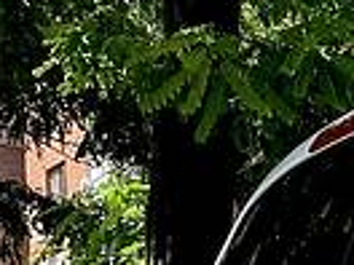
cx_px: 955
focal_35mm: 157
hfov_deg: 10.2
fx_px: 1606
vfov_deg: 8.5
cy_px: 675
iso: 32
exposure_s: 1/604
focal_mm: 4.2
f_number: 1.8
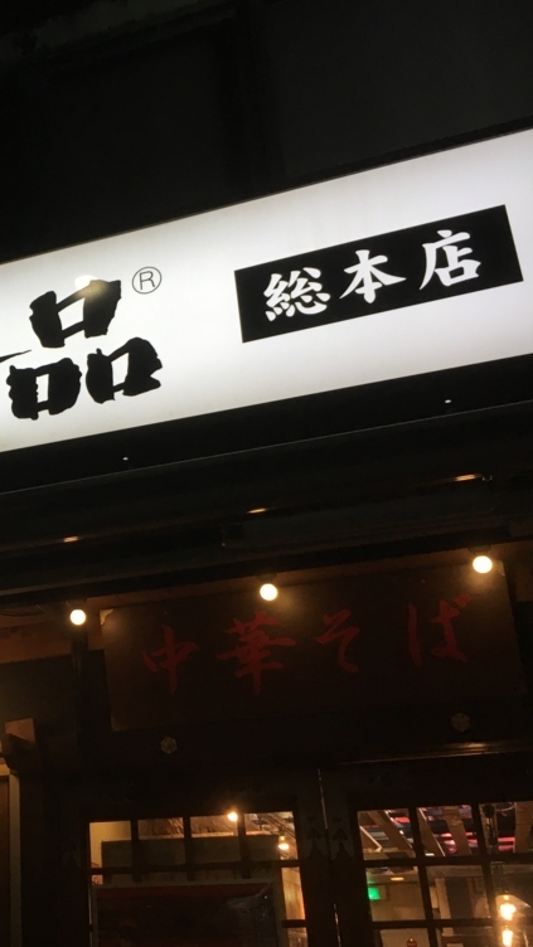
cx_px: 6
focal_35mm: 43
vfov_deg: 47.4
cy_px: 477
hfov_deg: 26.3
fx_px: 1080
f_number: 2.2
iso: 32
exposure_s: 1/30
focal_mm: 4.15
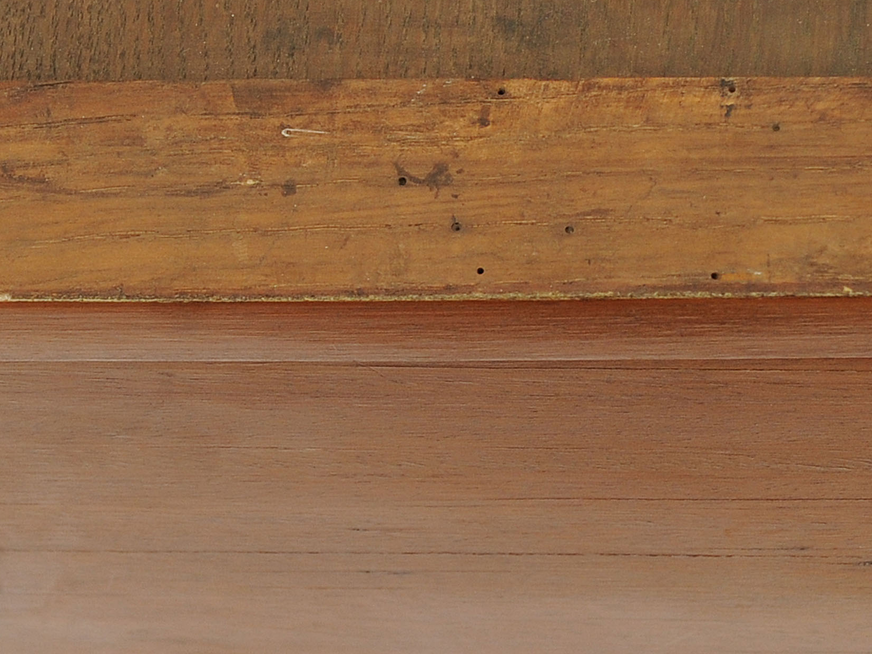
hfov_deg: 18.1
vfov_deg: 13.6
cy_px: 536
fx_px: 2727
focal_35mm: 108
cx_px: 645
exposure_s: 1/200
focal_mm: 29
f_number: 6.3
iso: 250
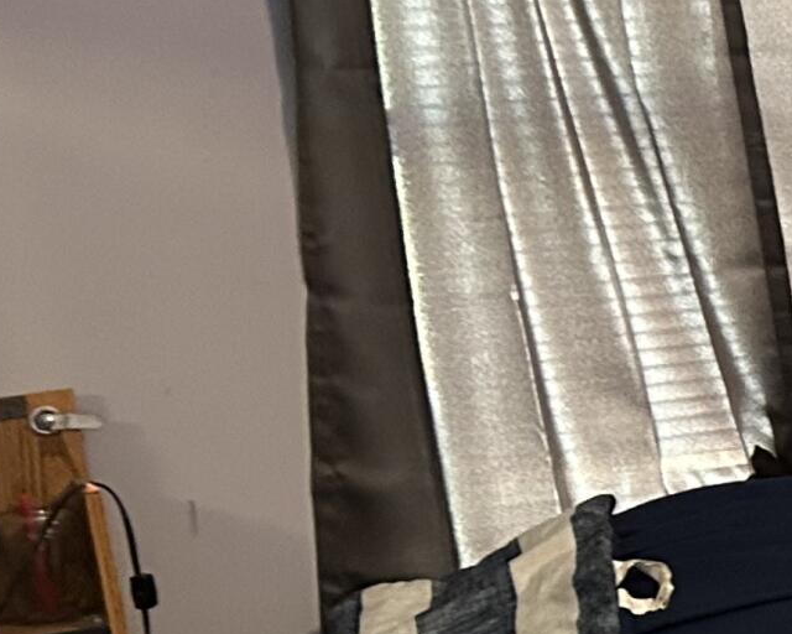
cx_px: 1641
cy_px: 519
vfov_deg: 12.9
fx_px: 2789
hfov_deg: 13.5
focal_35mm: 119
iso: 640
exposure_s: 1/40
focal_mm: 5.7
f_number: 1.5
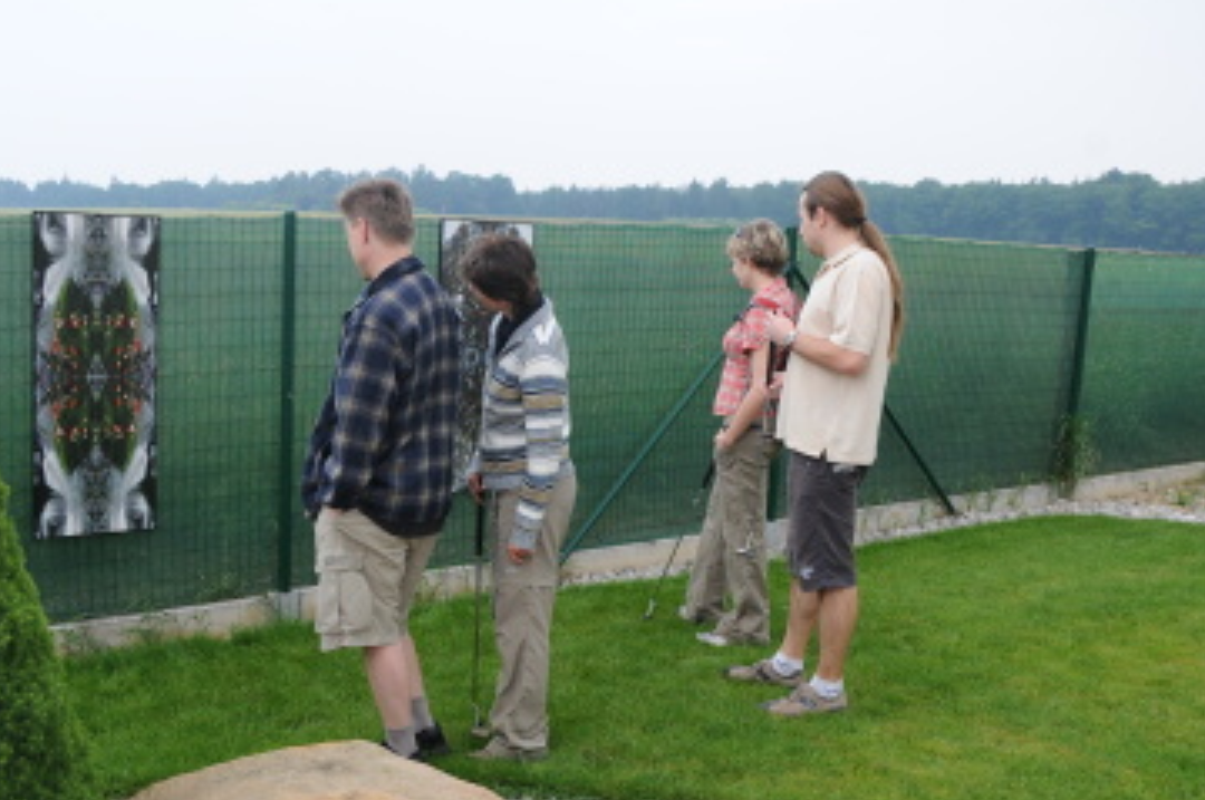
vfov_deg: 30.5
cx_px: 388
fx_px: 1461
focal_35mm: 44
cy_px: 505
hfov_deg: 44.1
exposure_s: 1/250
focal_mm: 21
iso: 500
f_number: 8
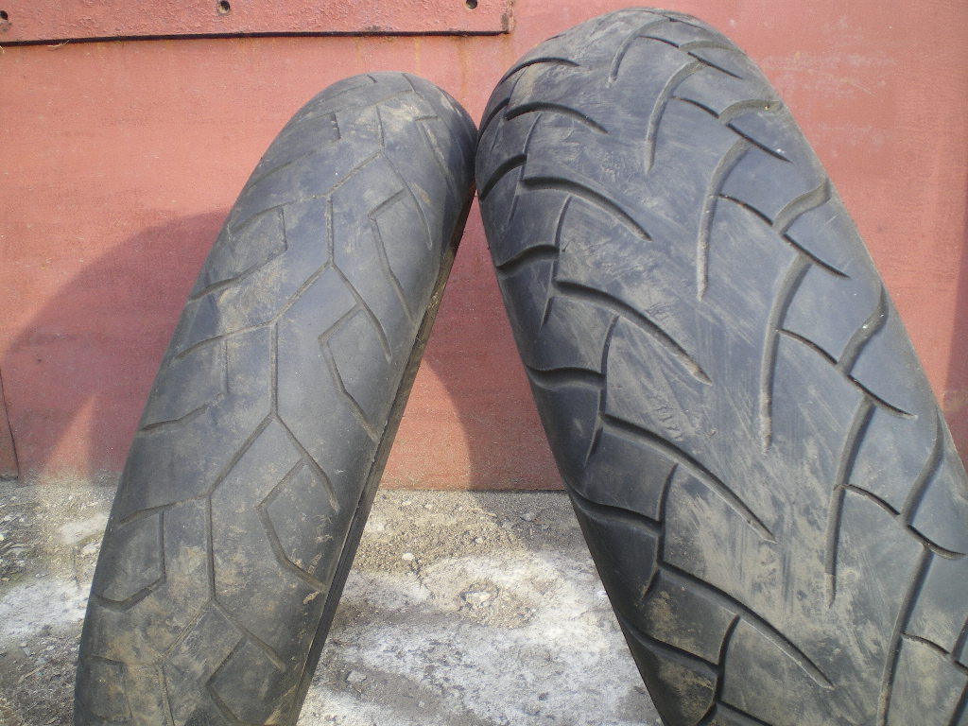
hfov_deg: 49.0
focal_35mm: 38
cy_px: 363
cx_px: 484
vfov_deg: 37.7
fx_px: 1063
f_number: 3.1
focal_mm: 6.3
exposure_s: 1/50
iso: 64
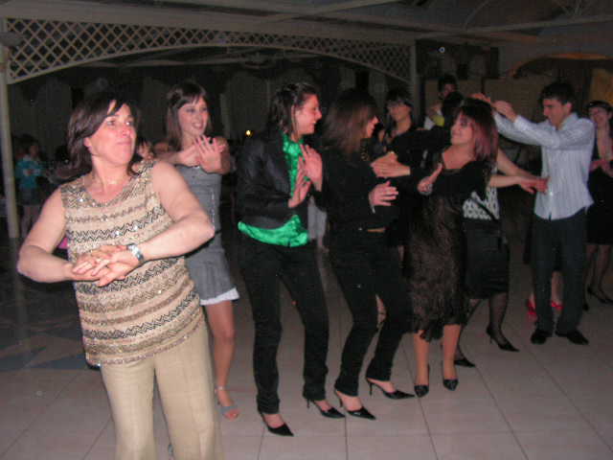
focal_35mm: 36
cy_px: 230
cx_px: 306
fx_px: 638
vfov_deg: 39.7
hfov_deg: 51.4
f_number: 3.2
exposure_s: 1/40
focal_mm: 6
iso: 200
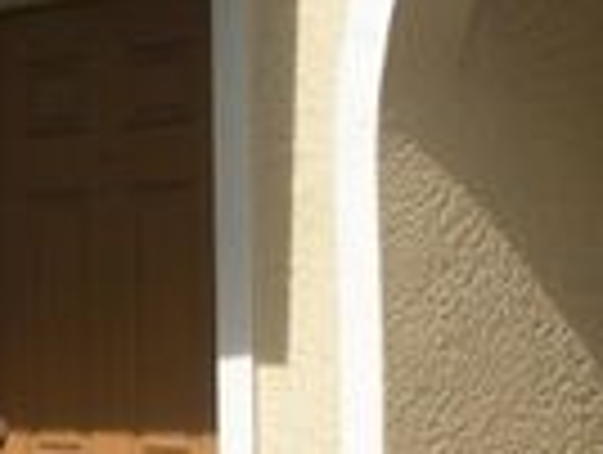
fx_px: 2338
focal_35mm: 134
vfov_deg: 10.9
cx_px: 144
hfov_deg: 14.6
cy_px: 515
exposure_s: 1/587
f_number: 3.5
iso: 88
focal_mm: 6.3
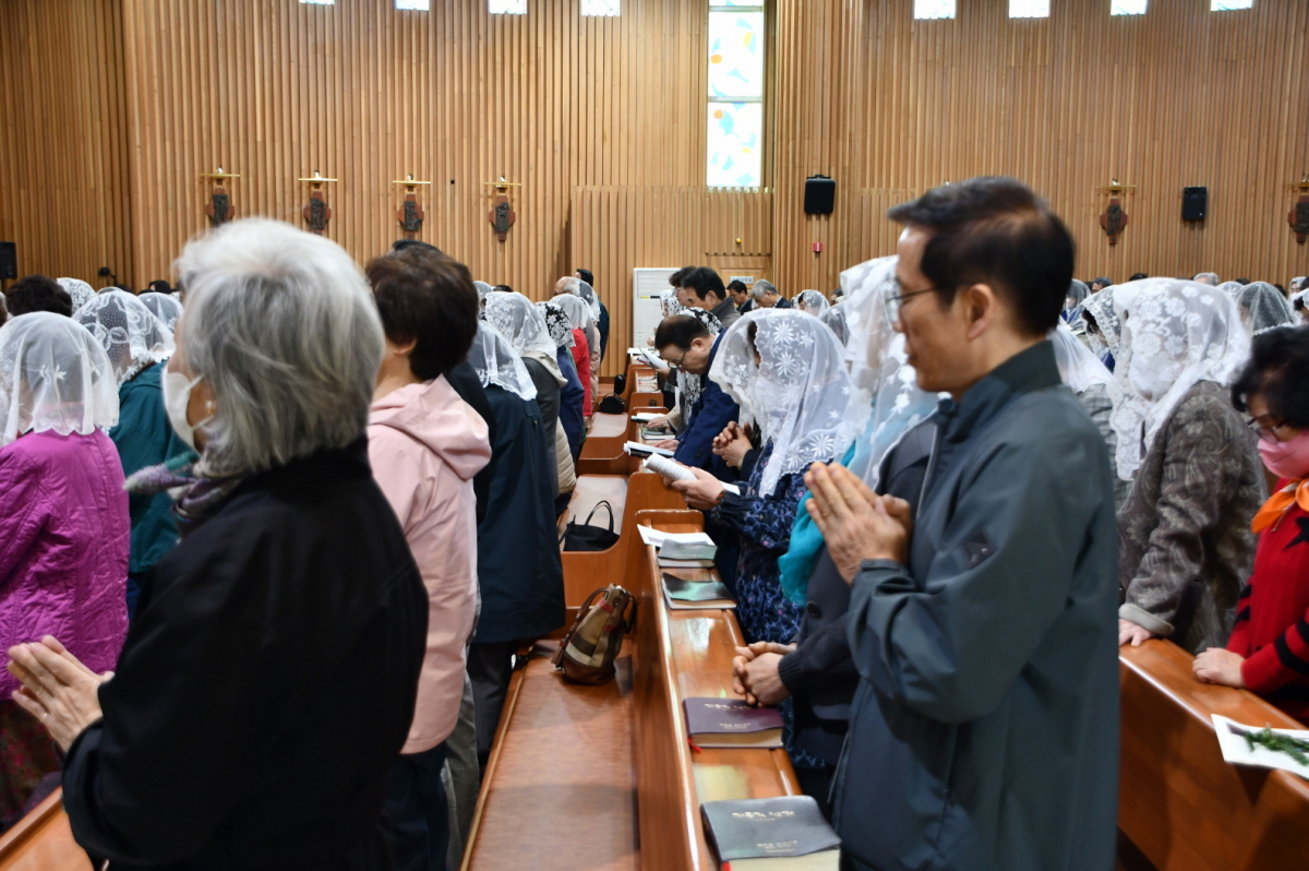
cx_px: 654
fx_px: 1635
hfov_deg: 43.6
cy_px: 436
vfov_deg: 29.8
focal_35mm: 45
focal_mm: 30
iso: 720
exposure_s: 1/50
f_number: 4
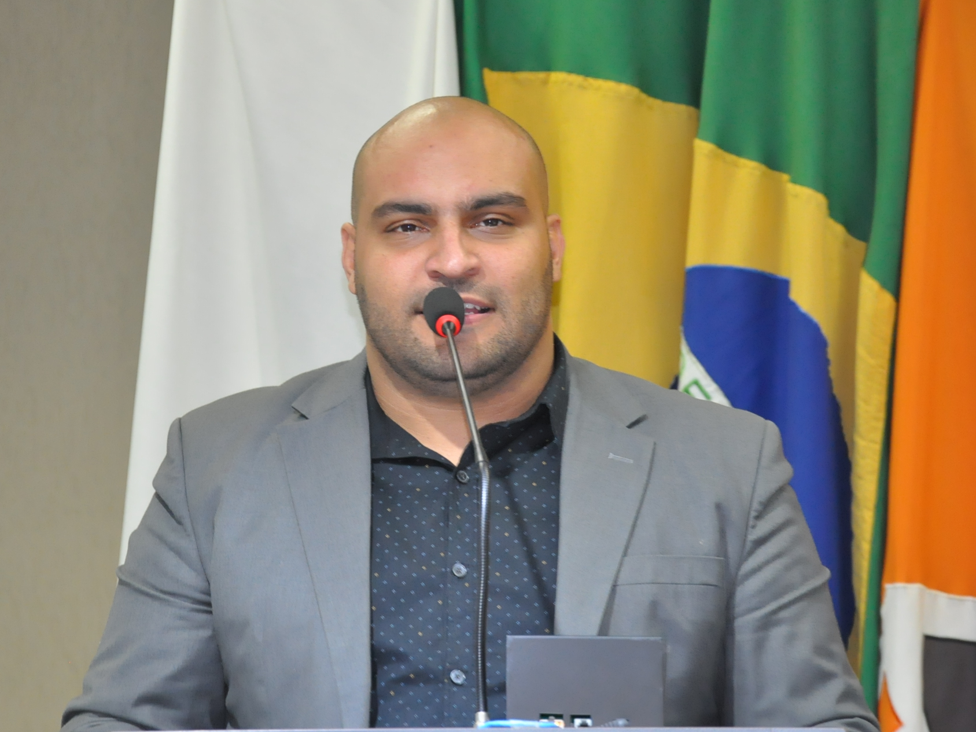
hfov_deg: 12.7
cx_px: 423
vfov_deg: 9.5
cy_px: 376
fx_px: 4387
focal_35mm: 156
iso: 2000
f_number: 5.6
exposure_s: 1/60
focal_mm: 85
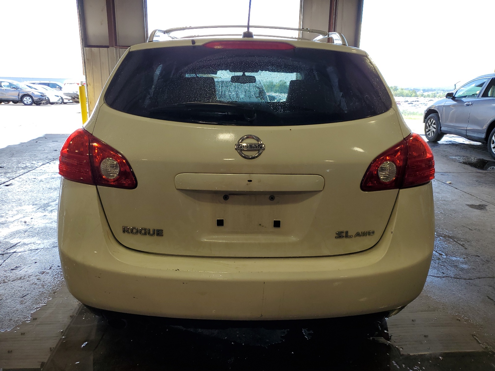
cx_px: 248
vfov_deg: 53.1
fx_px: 372
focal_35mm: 26
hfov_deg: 67.3
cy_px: 186
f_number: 1.5
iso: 50
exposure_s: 1/303
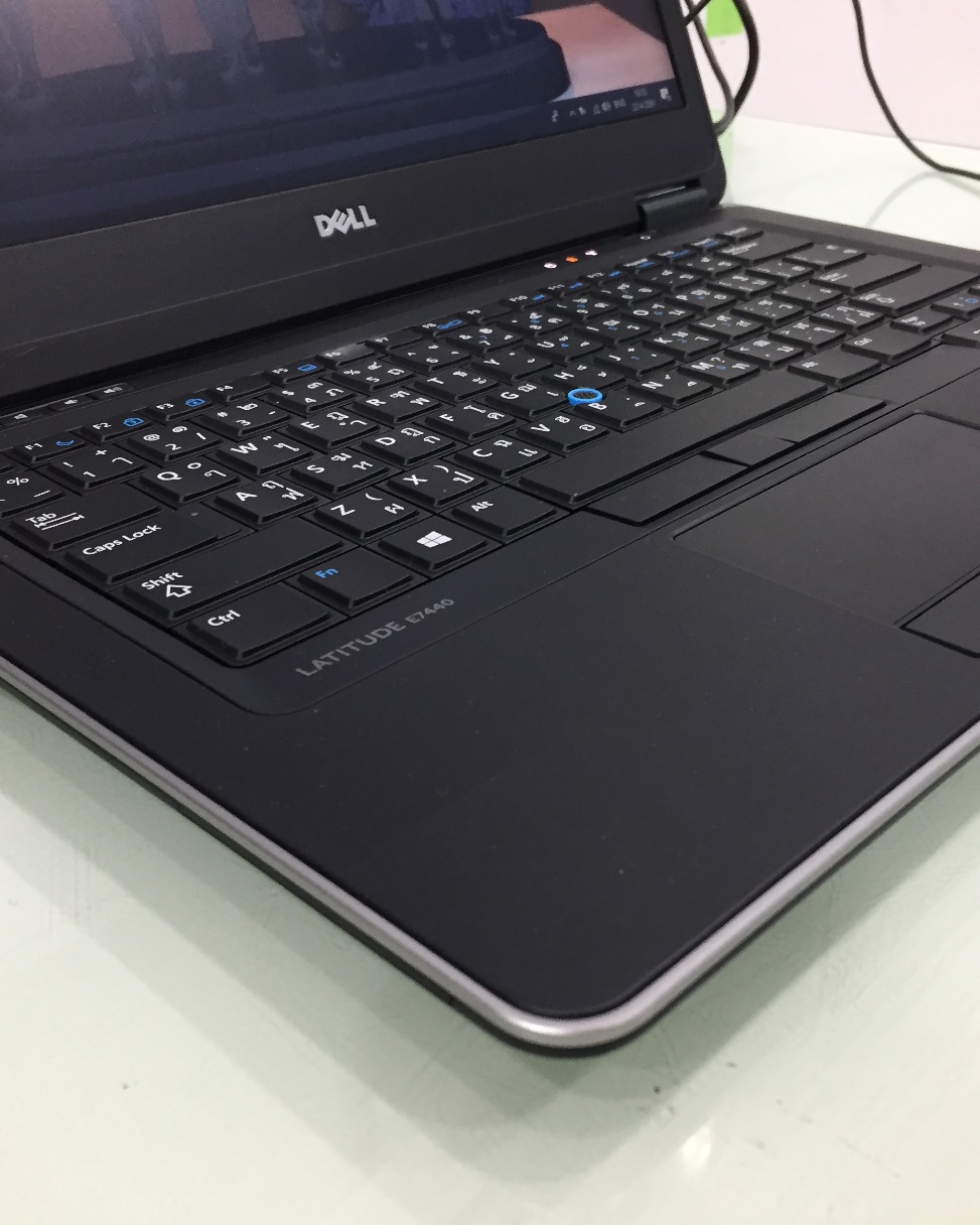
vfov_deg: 47.9
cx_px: 515
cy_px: 614
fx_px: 1378
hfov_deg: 39.2
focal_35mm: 38
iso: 160
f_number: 2.2
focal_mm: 4.15
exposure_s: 1/33
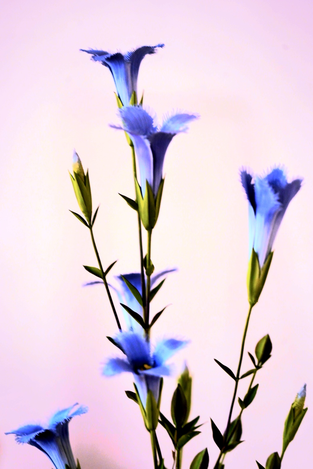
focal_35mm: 239
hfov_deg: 5.8
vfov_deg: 8.6
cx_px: 156
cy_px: 234
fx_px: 3112
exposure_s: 1/50
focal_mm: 239
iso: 800
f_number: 5.6
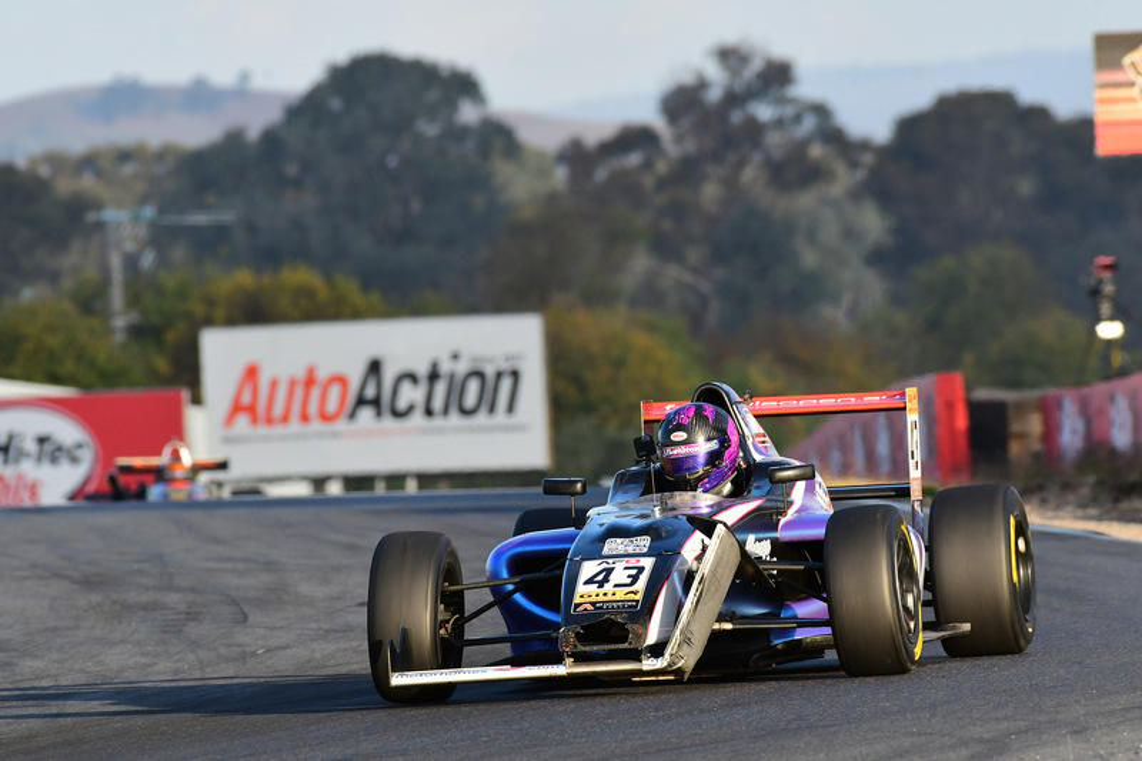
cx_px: 571
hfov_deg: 2.8
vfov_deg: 1.8
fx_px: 23785
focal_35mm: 750
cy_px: 380
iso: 1000
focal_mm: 500
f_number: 10
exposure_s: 1/640
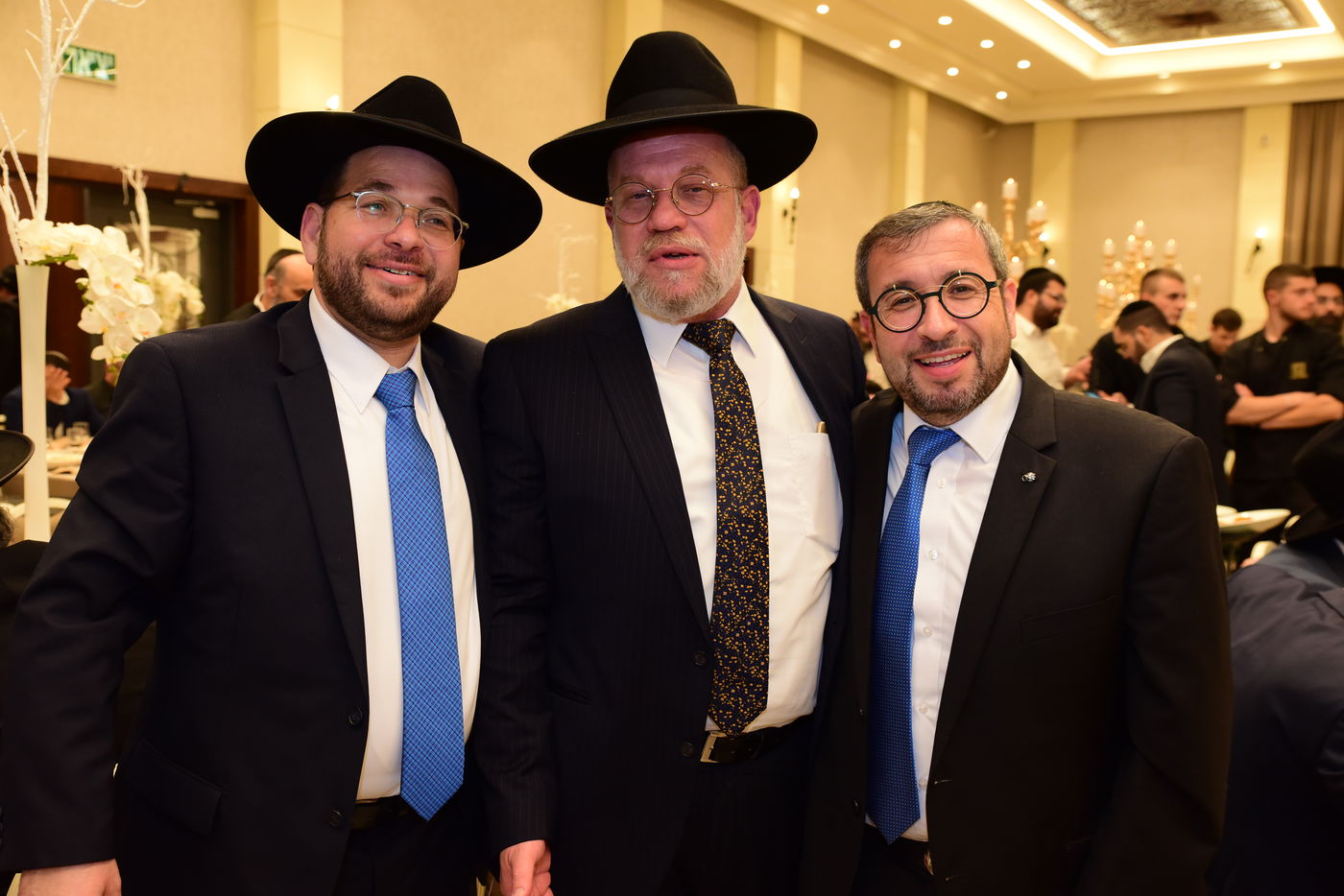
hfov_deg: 53.1
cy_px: 448
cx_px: 672
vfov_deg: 36.9
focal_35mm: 36
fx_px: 1344
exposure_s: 1/125
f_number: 5.6
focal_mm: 36
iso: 2000
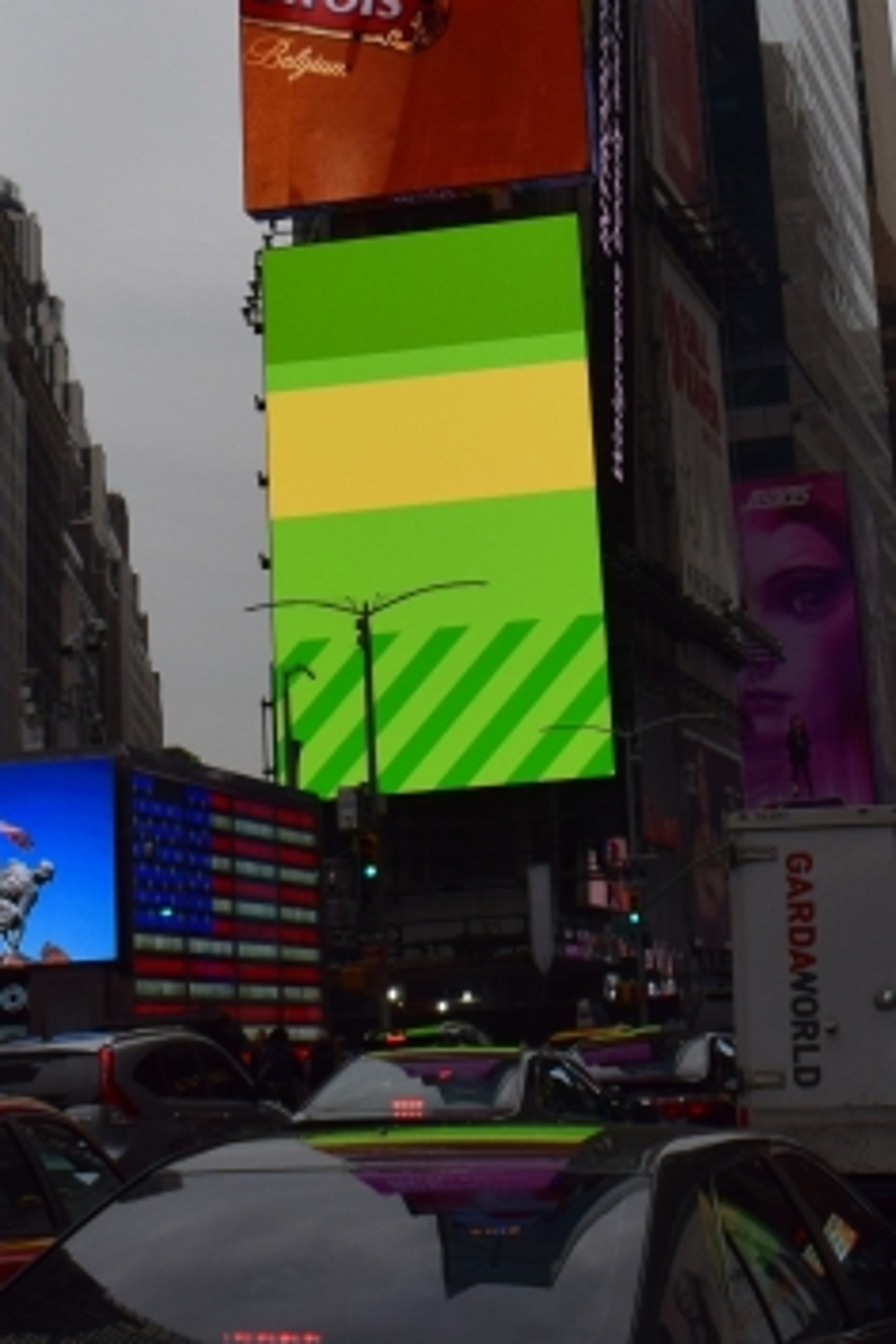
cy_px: -103
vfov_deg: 24.4
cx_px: 581
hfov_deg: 17.5
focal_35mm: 78
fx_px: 2912
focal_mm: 18
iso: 400
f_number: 10
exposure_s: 1/320
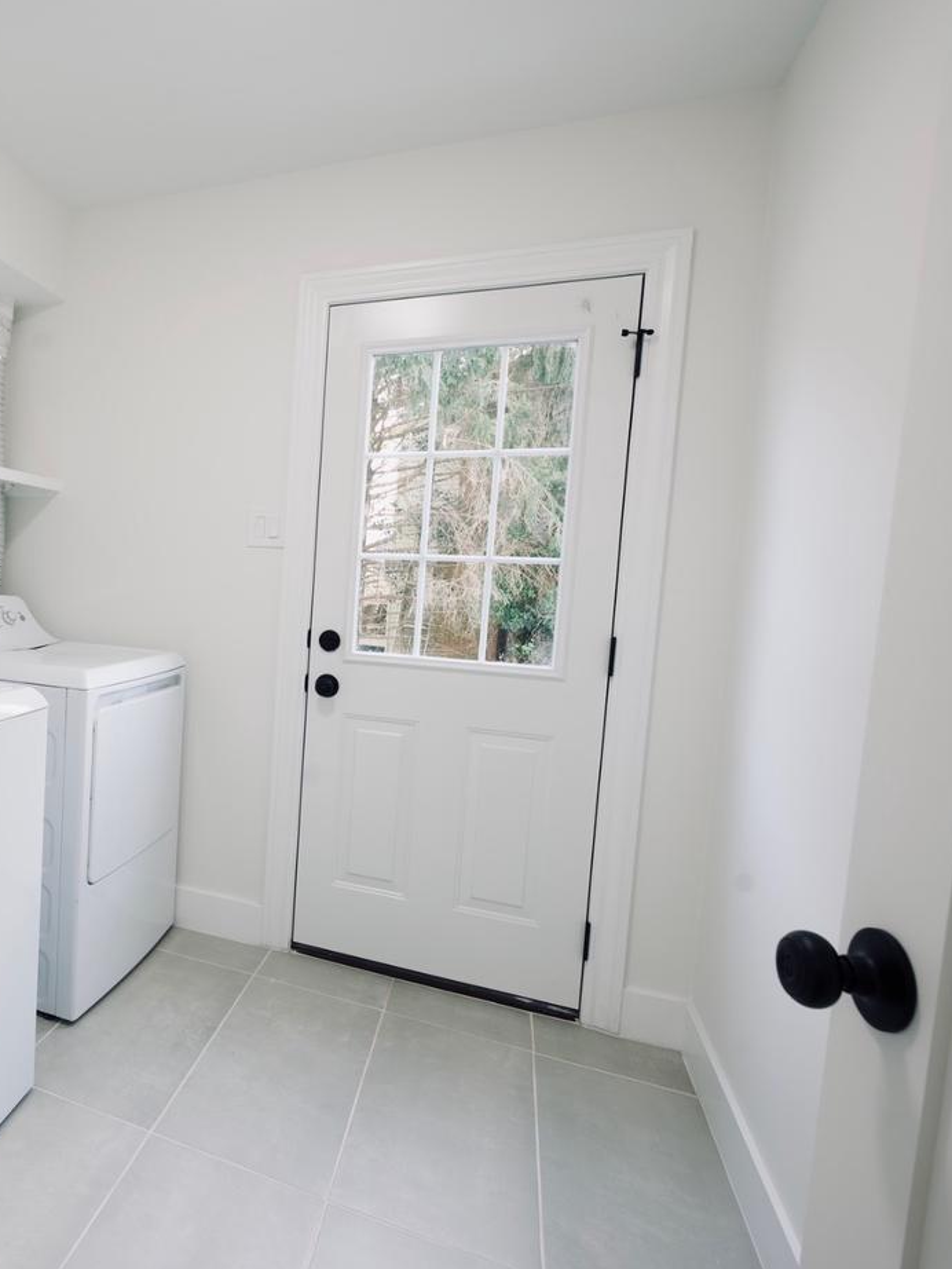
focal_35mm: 21
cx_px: 133
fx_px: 770
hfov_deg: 56.6
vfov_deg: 79.0
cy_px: 632
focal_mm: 14
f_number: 8
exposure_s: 1/3
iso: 100
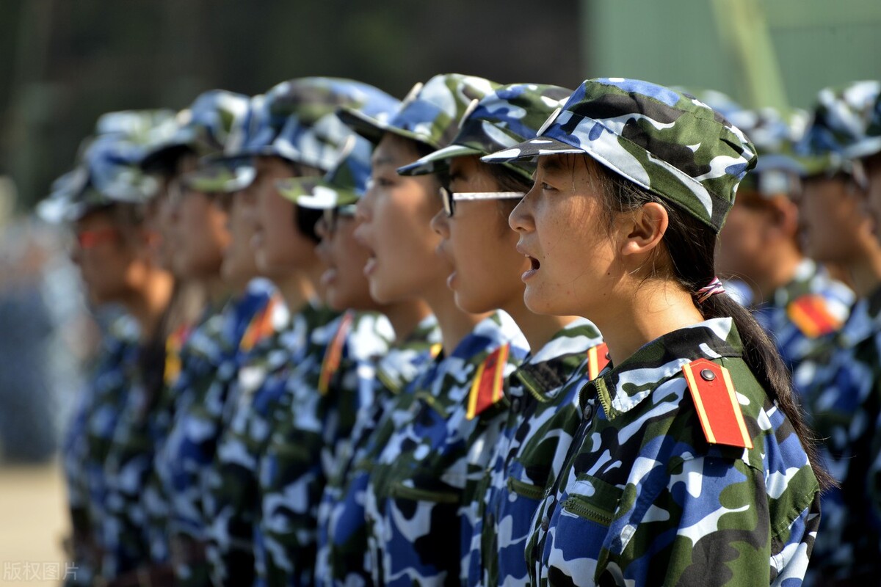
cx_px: 440
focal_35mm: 300
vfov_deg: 4.6
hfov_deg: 6.9
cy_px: 294
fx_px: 7341
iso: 500
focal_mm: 300
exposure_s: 1/640
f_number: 5.6
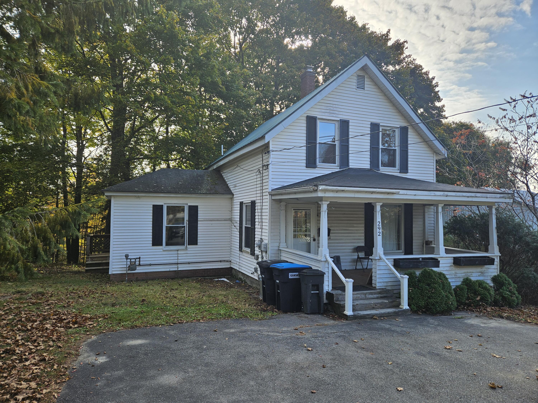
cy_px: 202
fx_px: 357
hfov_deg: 73.9
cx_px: 269
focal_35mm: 23
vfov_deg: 58.9
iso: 25
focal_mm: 5.4
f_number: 1.8
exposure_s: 1/629
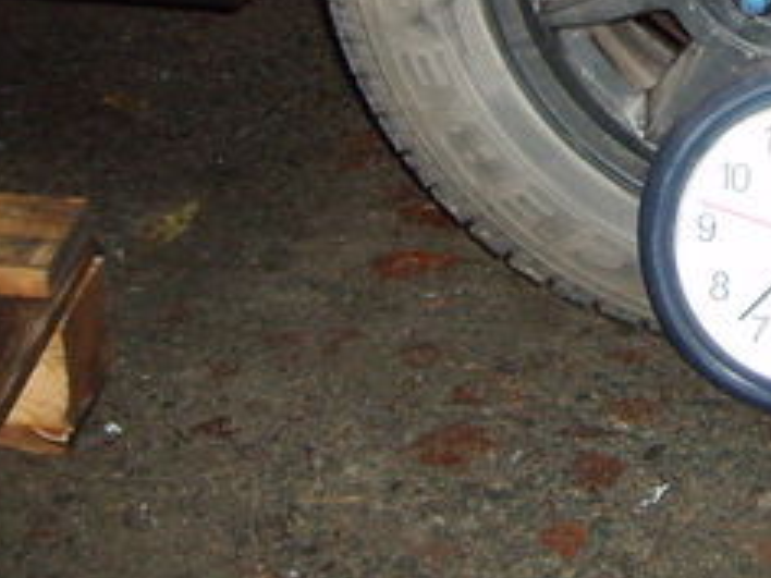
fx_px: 2116
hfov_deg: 19.6
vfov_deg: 15.1
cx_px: 889
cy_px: -72
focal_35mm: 95
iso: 146
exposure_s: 1/45
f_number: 2.8
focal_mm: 5.8
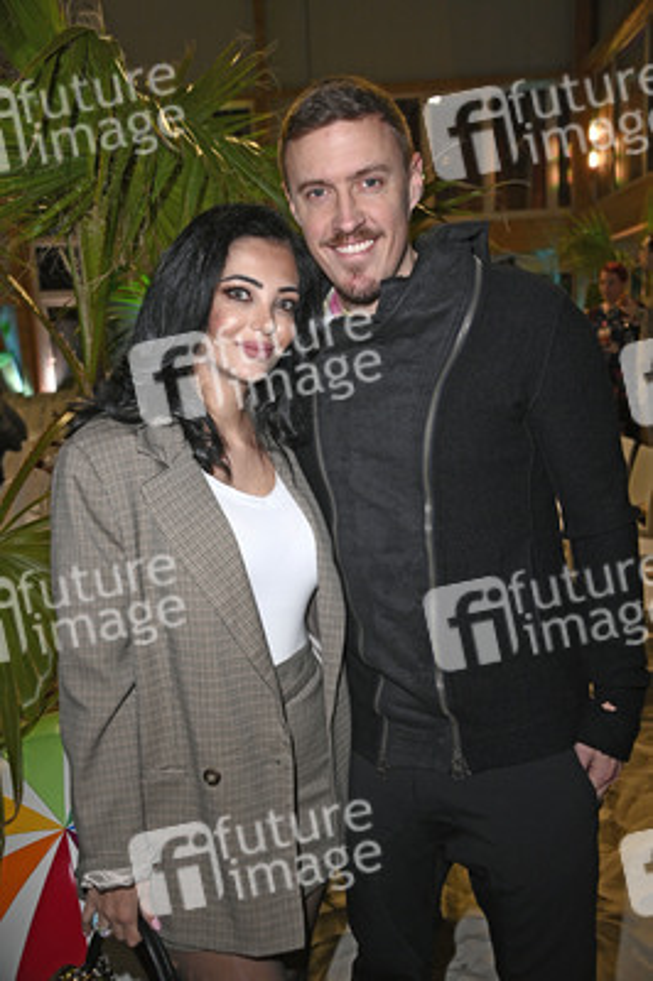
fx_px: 1036
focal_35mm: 38
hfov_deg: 35.0
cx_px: 326
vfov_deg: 50.7
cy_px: 490
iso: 800
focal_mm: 38
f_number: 4.5
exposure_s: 1/160
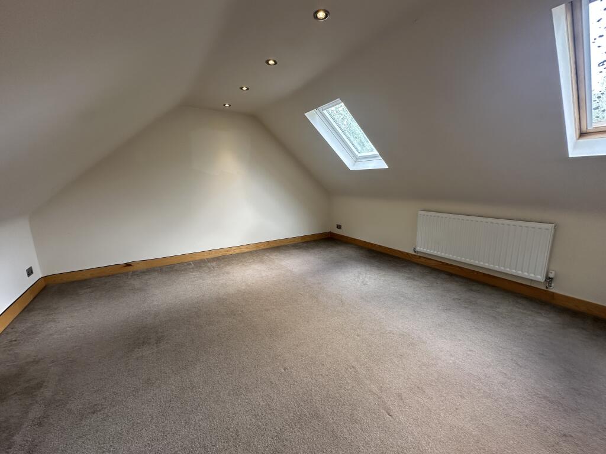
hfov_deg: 102.1
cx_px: 303
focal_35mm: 14
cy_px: 227
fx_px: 245
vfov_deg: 85.7
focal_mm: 2.22
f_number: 2.2
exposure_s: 1/99
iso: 80
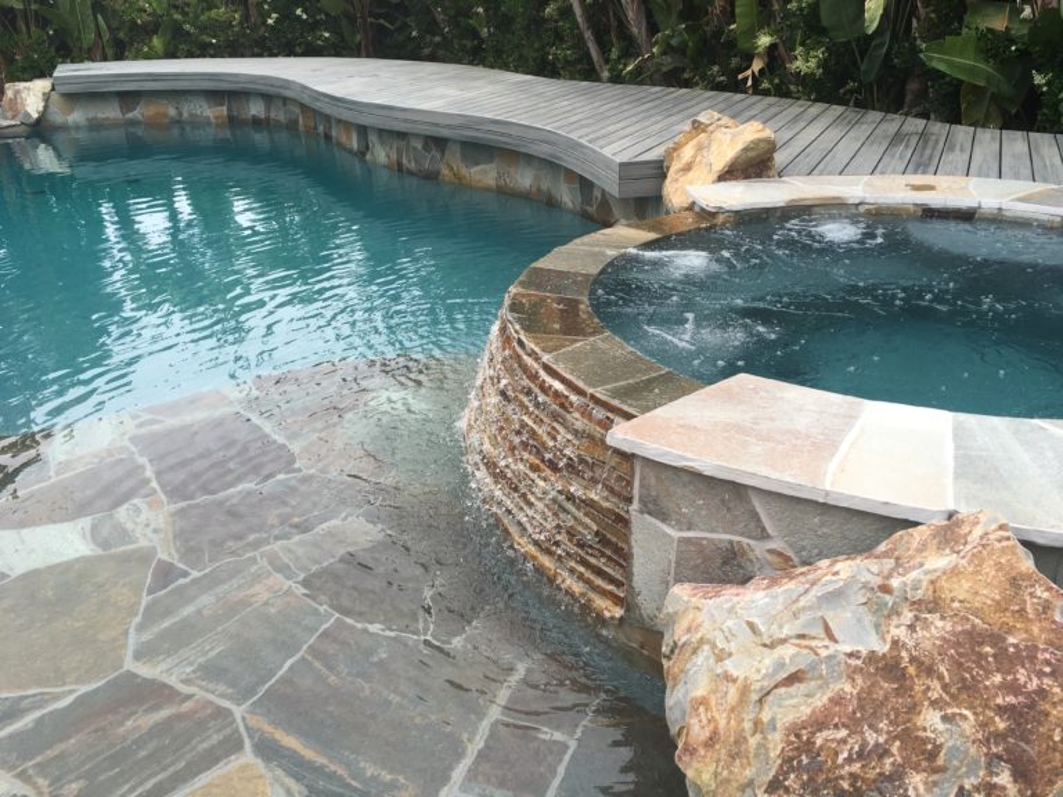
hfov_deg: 61.7
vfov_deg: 48.2
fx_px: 891
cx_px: 532
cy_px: 398
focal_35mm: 29
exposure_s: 1/541
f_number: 2.2
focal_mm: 4.15
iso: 25
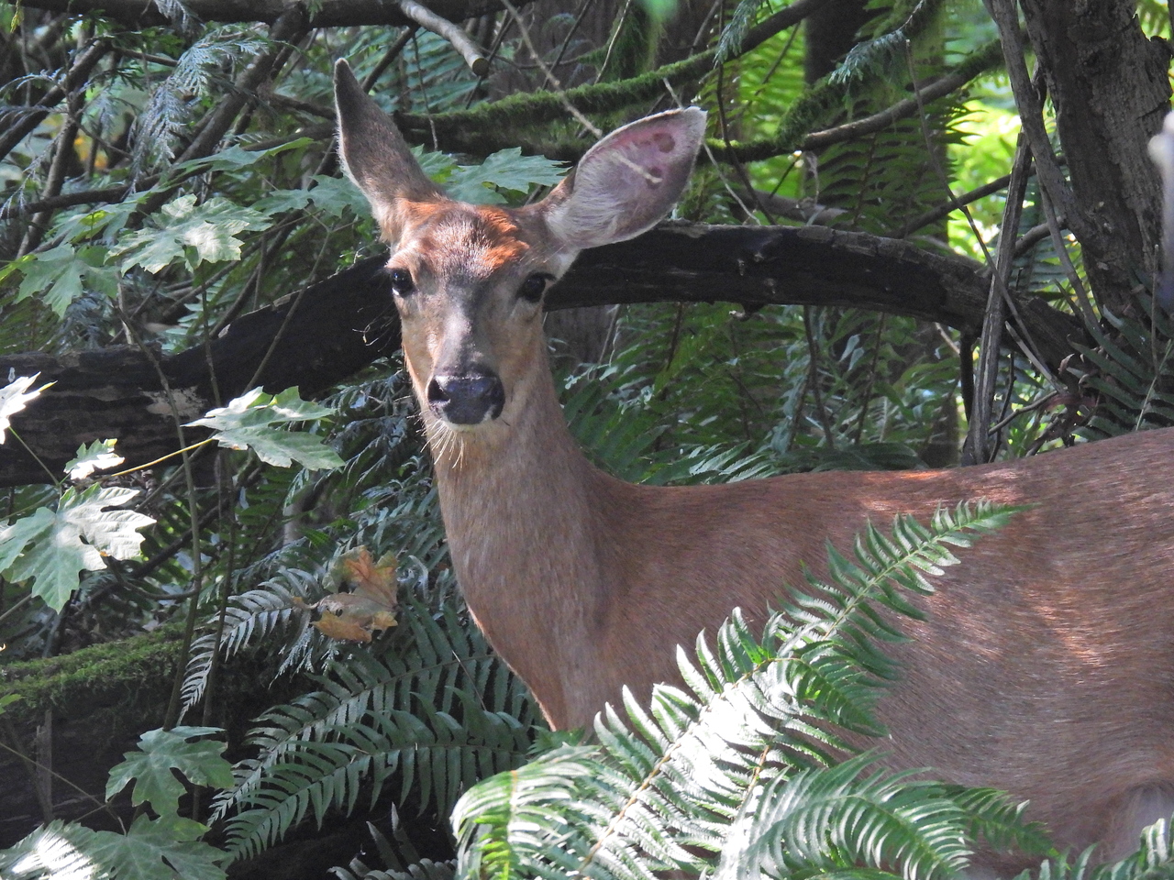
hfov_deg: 5.0
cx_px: 587
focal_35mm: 400
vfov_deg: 3.7
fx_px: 13566
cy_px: 440
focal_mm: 71.4
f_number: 5
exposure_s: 1/50
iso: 800
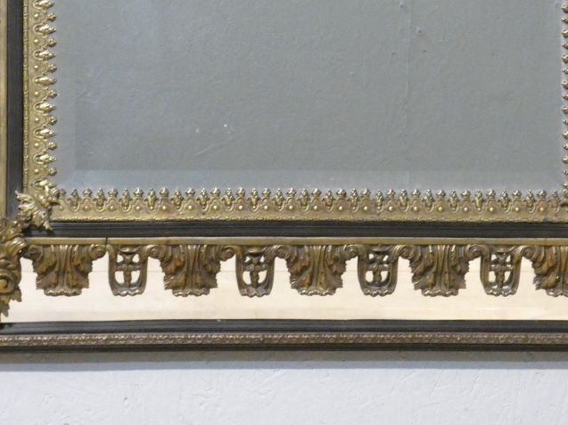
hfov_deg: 10.7
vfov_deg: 8.0
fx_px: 3034
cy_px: 96
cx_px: 299
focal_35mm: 185
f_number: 5
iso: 1600
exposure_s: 1/40
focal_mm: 20.5
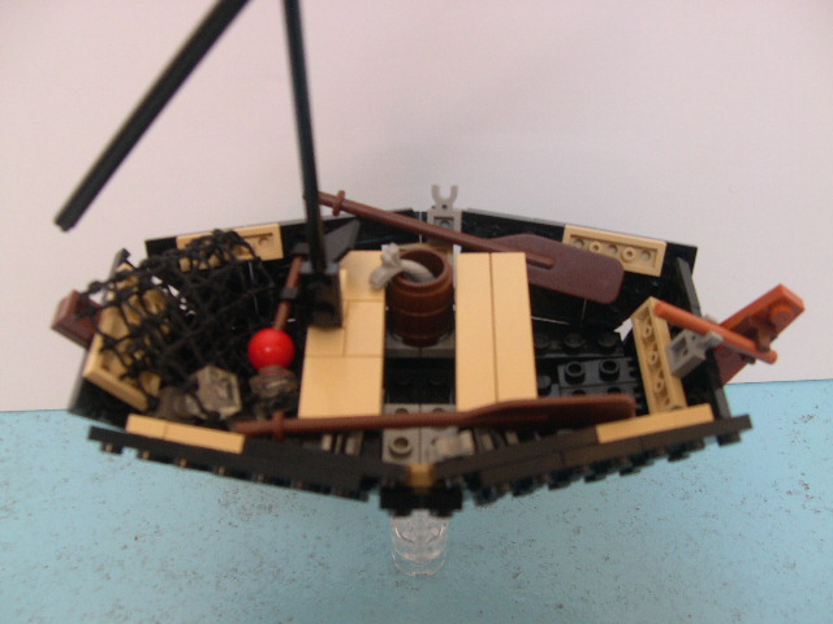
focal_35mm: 38
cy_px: 312
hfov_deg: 49.0
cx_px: 416
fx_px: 914
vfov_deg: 37.7
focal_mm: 8
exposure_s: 1/4.7
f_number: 2.8
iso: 180
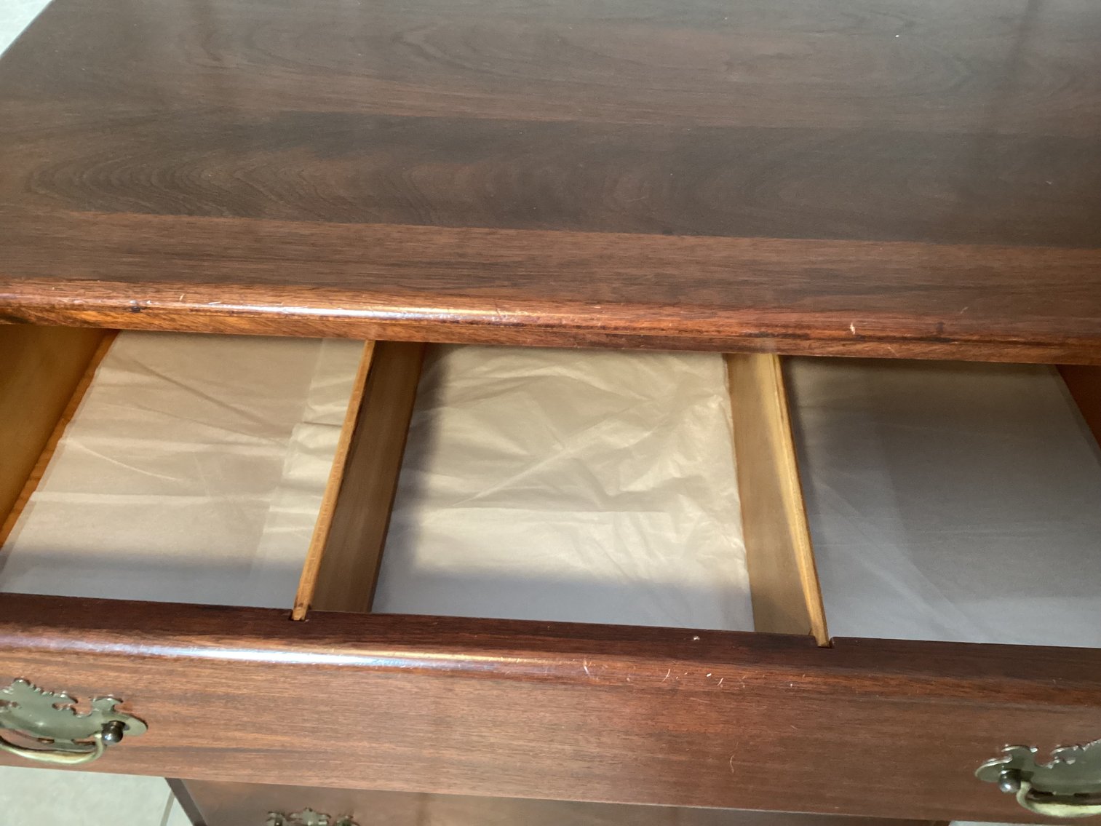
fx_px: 986
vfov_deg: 45.4
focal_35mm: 31
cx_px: 550
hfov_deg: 58.3
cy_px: 413
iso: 400
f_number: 2.4
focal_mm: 3.3
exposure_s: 1/33
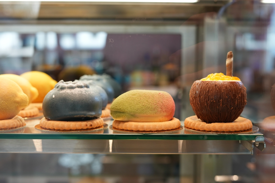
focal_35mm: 50
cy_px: 92
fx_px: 382
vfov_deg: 27.0
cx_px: 138
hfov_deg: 39.6
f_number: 4
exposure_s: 1/400
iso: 1600
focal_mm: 50
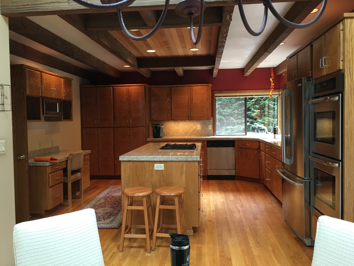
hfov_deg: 61.7
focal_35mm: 29
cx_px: 177
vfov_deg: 48.2
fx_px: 297
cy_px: 133
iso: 50
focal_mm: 4.15
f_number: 2.2
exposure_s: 1/15
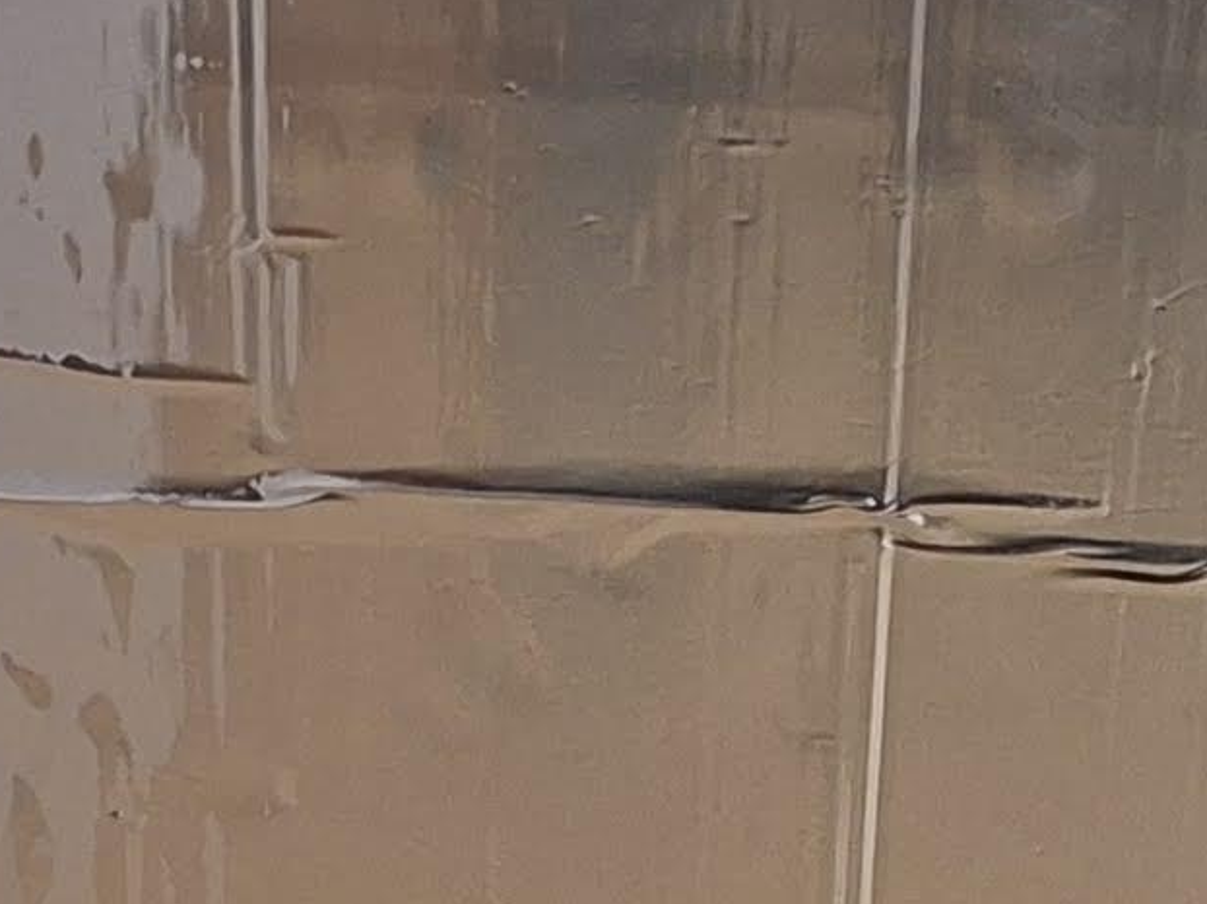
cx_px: 159
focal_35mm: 148
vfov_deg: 10.0
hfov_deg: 13.2
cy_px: 508
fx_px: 5159
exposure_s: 1/100
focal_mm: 5.54
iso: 250
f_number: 1.8
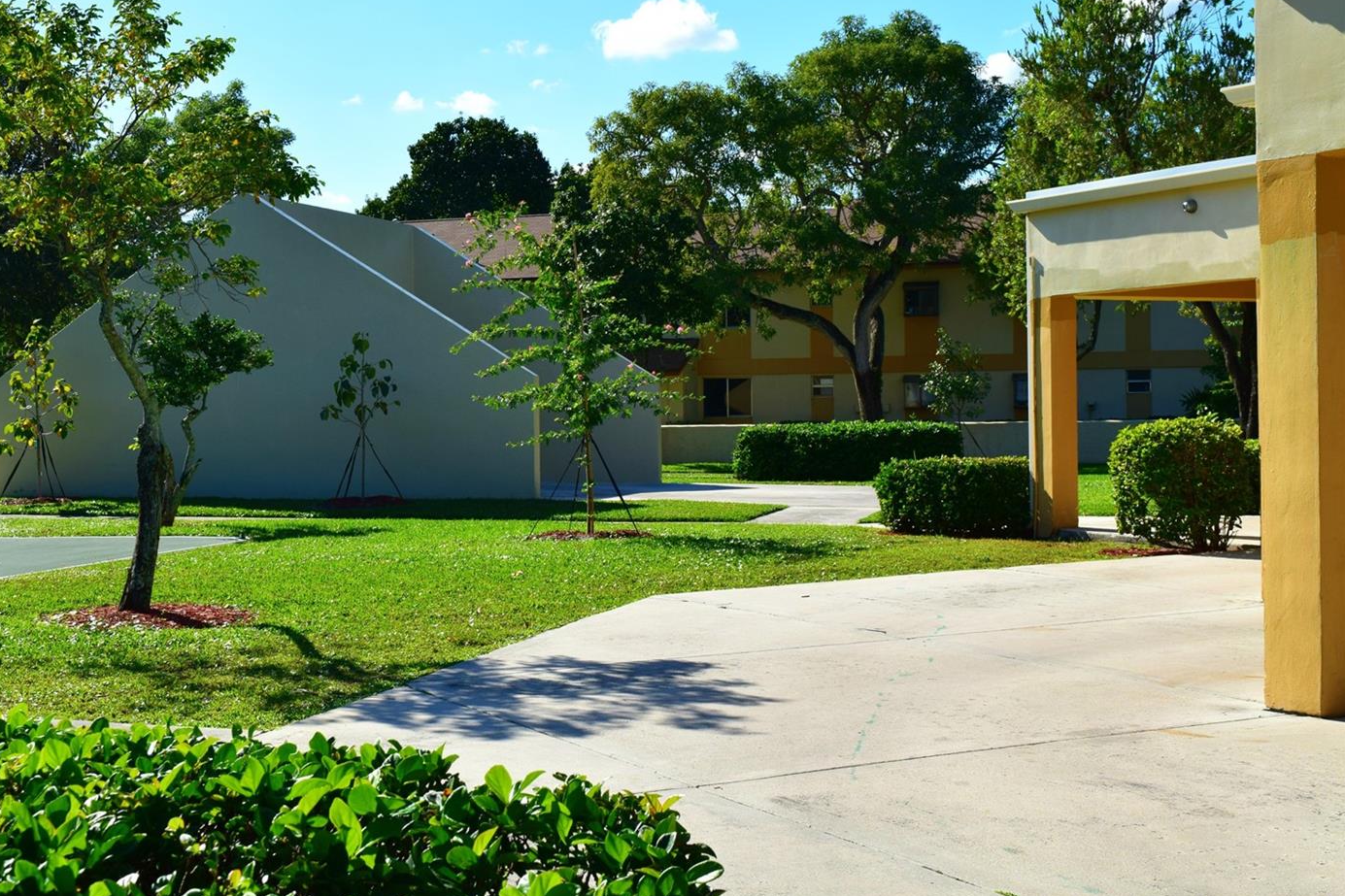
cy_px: 416
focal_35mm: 52
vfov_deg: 26.0
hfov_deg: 38.1
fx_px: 1942
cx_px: 570
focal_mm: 30
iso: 360
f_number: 11
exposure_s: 1/500
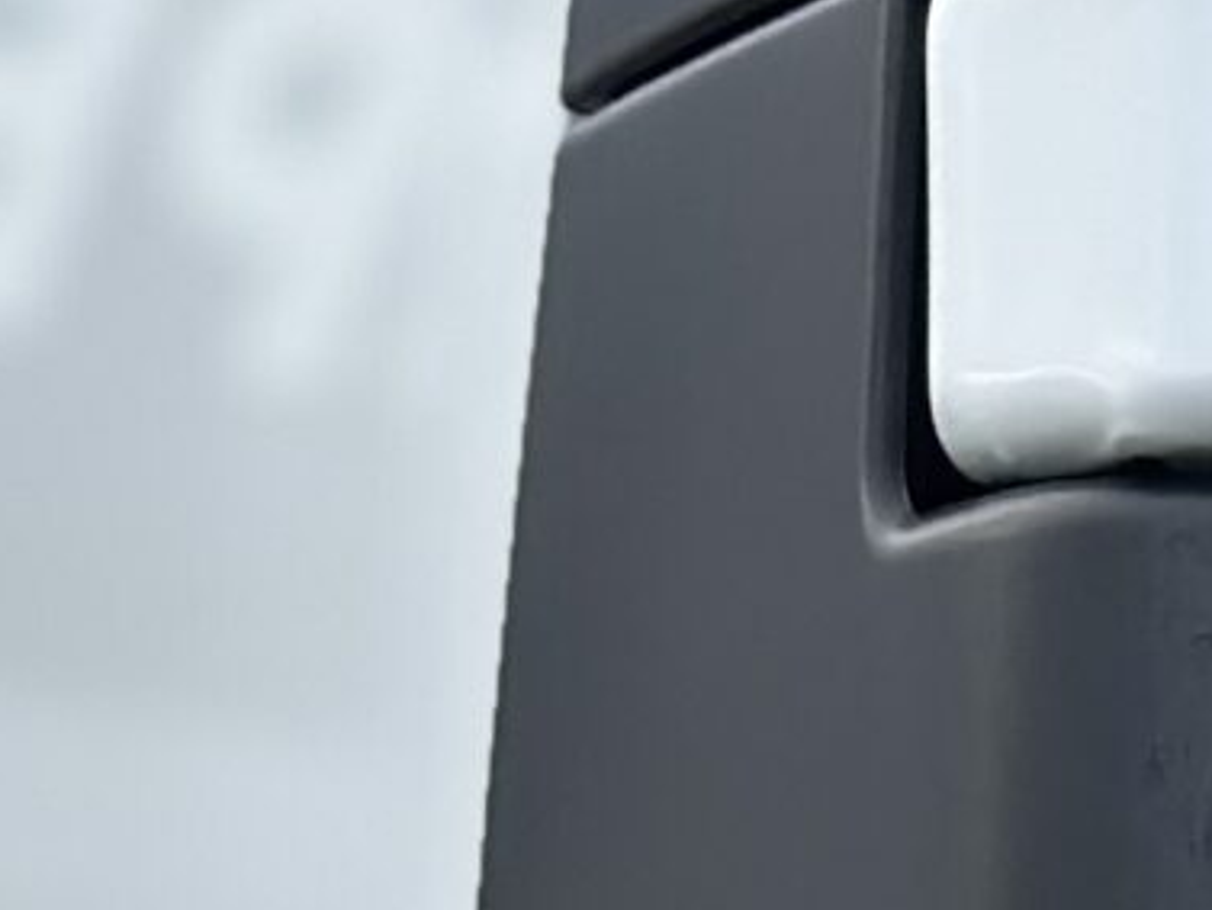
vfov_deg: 4.4
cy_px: 2868
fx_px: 11418
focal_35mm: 326
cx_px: 701
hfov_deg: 6.1
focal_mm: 6.86
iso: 80
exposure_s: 1/1783
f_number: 1.78
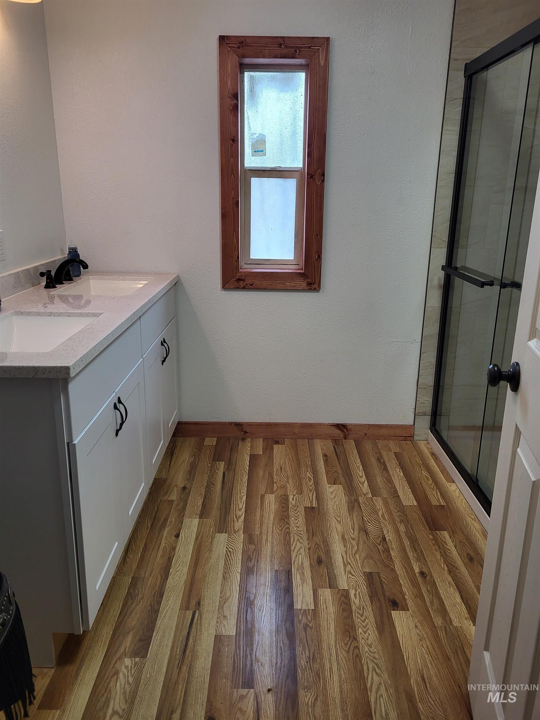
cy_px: 360
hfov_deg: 53.1
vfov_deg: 67.3
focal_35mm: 26
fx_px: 541
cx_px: 270
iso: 125
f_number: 1.8
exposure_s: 1/120
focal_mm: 5.4
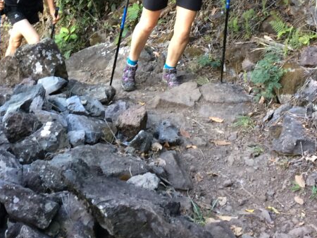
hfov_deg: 28.9
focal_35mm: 66
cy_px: -30
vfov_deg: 21.0
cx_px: 73
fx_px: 604
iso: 40
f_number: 2.2
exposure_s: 1/33
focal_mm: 4.15
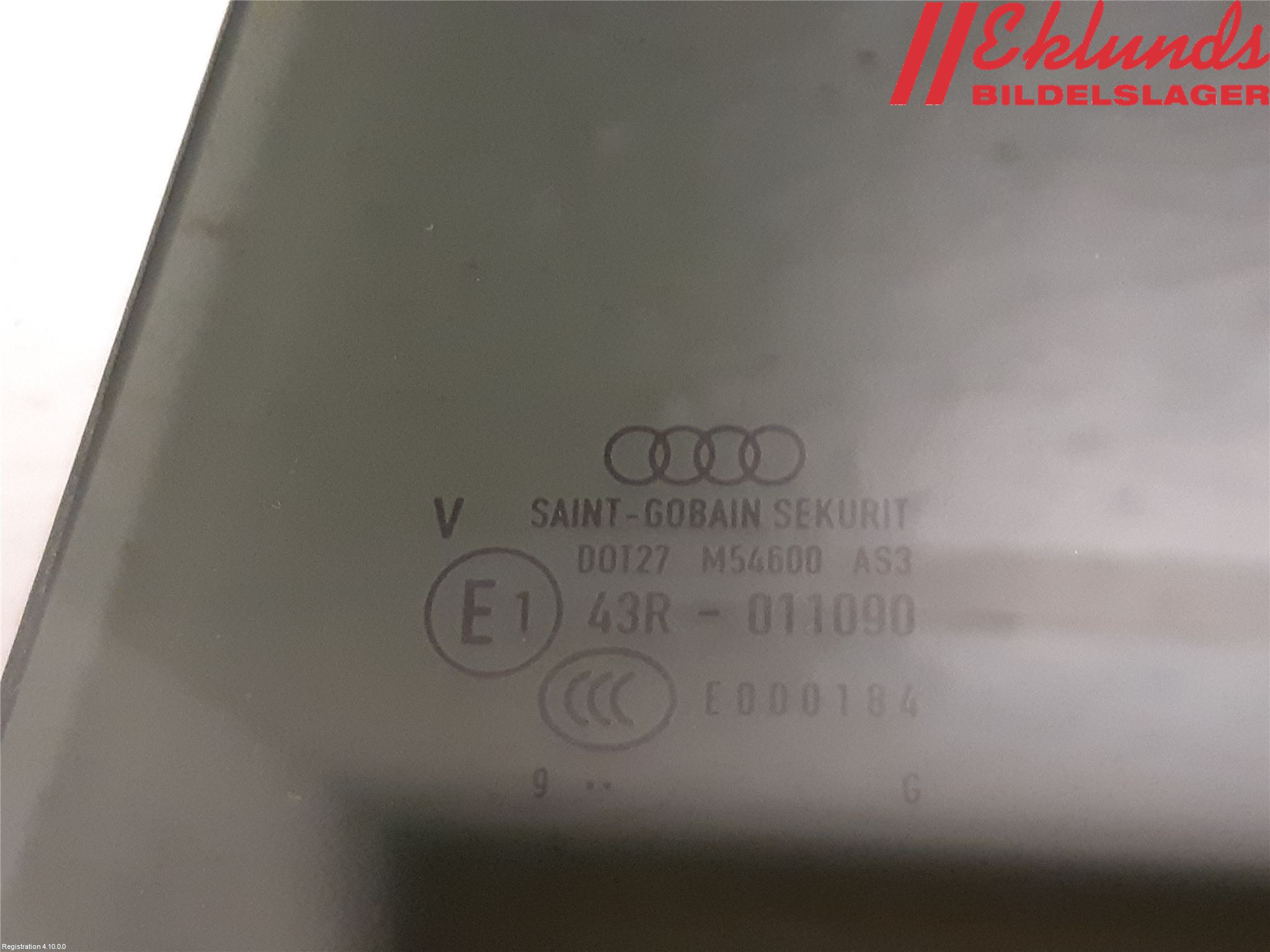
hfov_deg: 67.3
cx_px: 635
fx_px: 954
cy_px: 476
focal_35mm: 26
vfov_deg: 53.1
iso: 320
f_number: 1.7
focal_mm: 3.93
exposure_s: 1/25
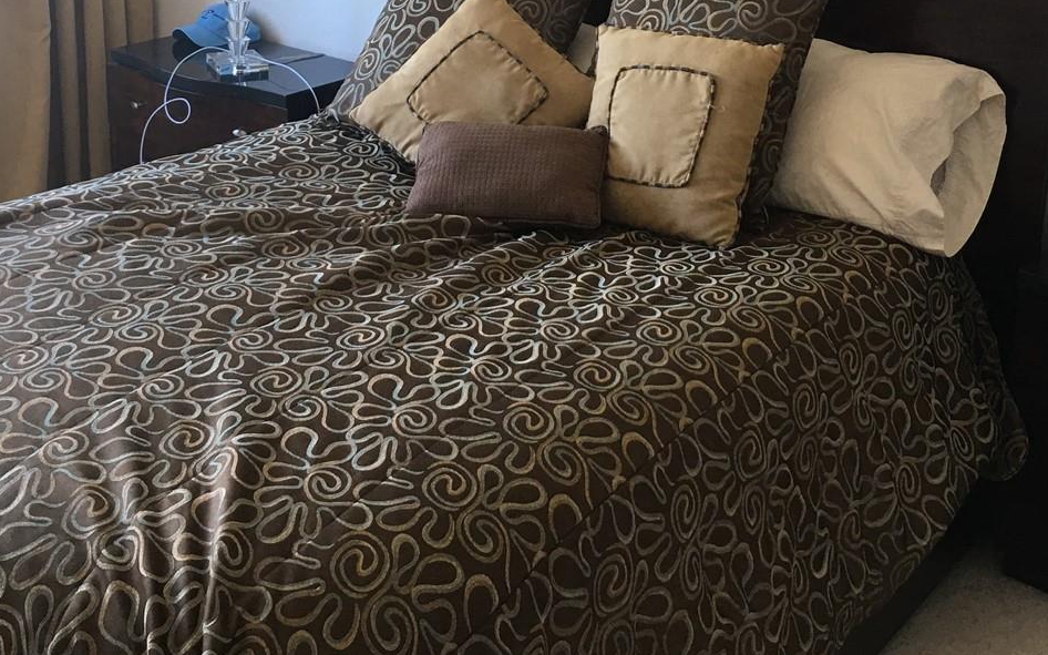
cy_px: 20
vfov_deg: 23.9
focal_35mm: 52
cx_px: 564
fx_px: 1485
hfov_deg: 38.8
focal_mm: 4.15
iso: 25
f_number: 2.2
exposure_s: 1/30
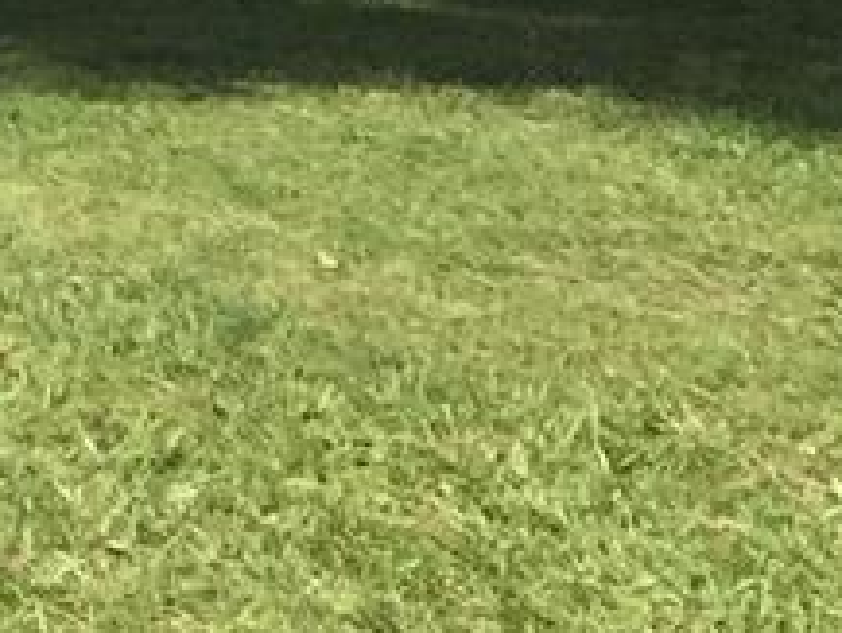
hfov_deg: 7.8
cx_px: -1773
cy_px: -1316
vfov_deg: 6.2
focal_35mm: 218
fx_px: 5306
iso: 32
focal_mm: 4.15
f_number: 2.2
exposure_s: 1/807
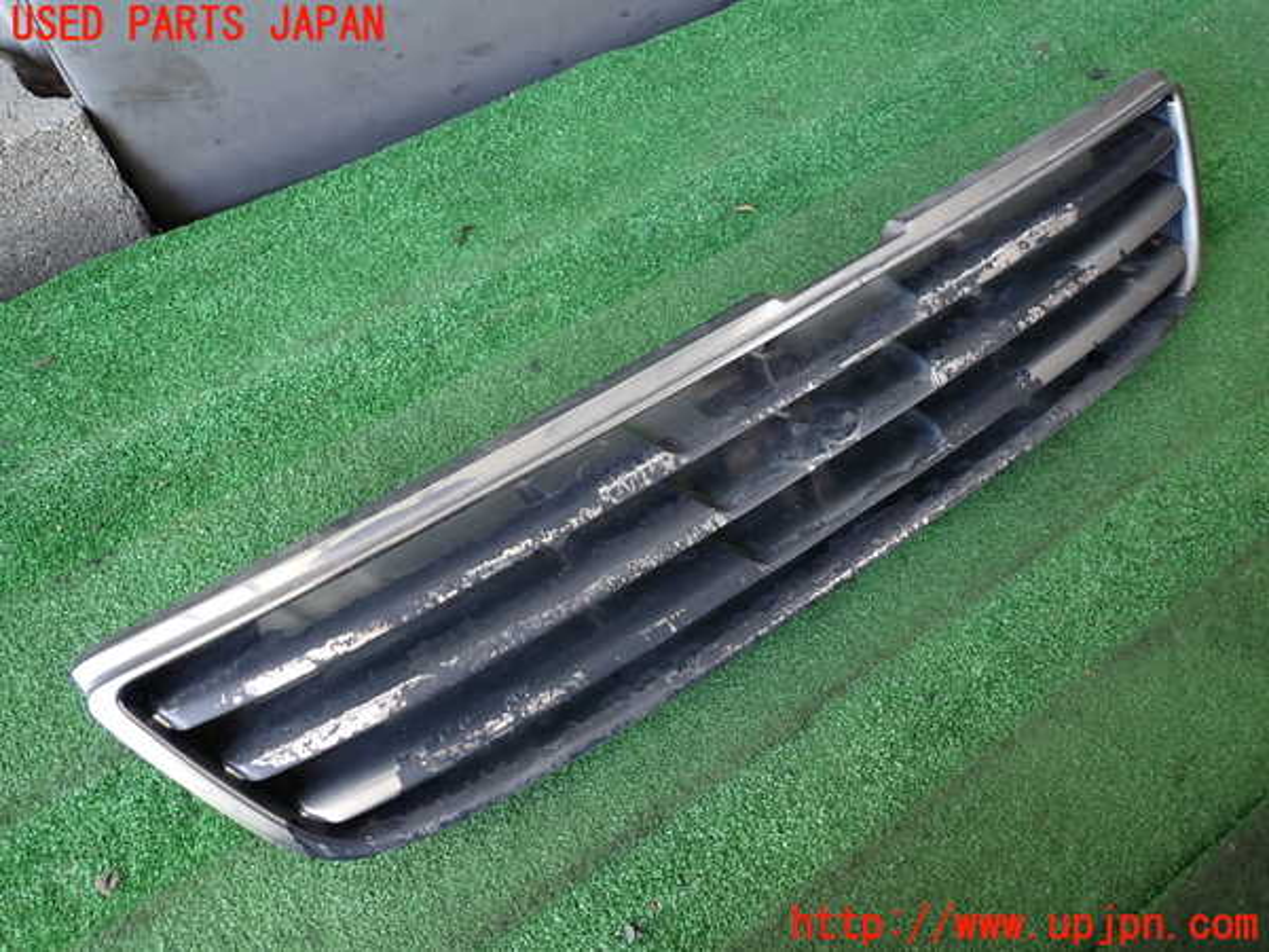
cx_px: 634
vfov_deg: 54.9
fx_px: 916
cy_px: 476
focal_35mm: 25
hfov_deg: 69.4
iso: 160
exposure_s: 1/60
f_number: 2
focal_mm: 4.5
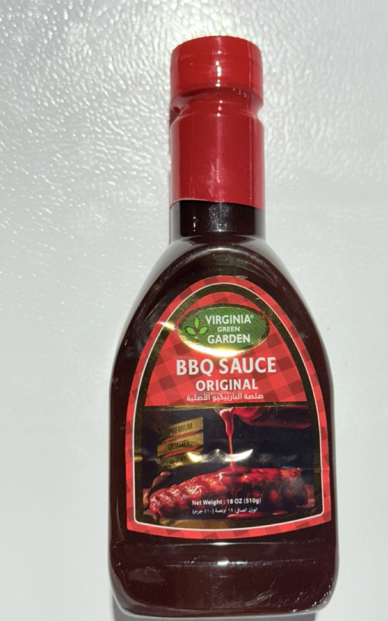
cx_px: 222
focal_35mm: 51
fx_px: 863
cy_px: 310
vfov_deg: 39.6
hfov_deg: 25.3
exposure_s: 1/50
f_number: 1.78
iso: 64
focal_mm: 6.76
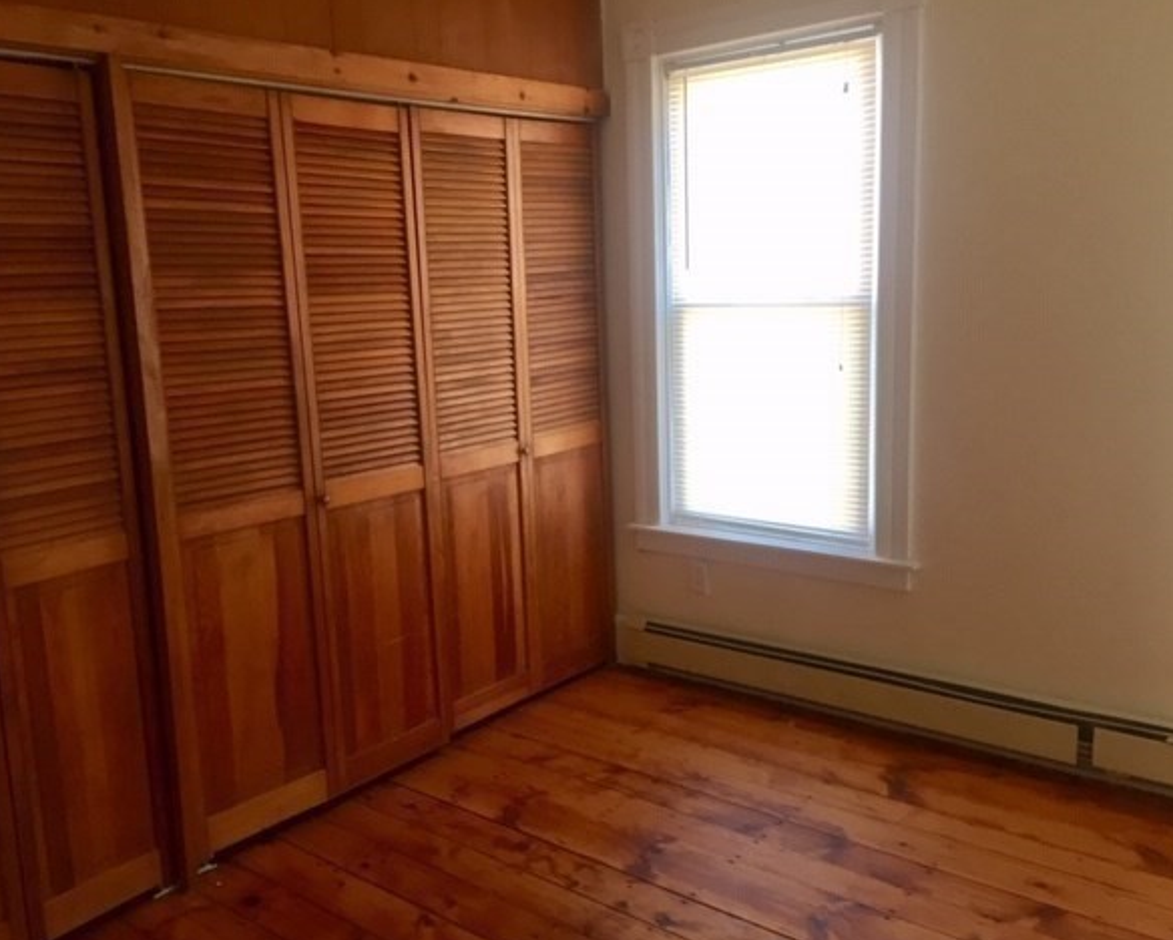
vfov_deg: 47.2
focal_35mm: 31
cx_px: 554
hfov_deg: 57.1
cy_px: 470
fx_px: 1077
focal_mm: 4.15
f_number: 2.2
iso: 64
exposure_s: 1/30
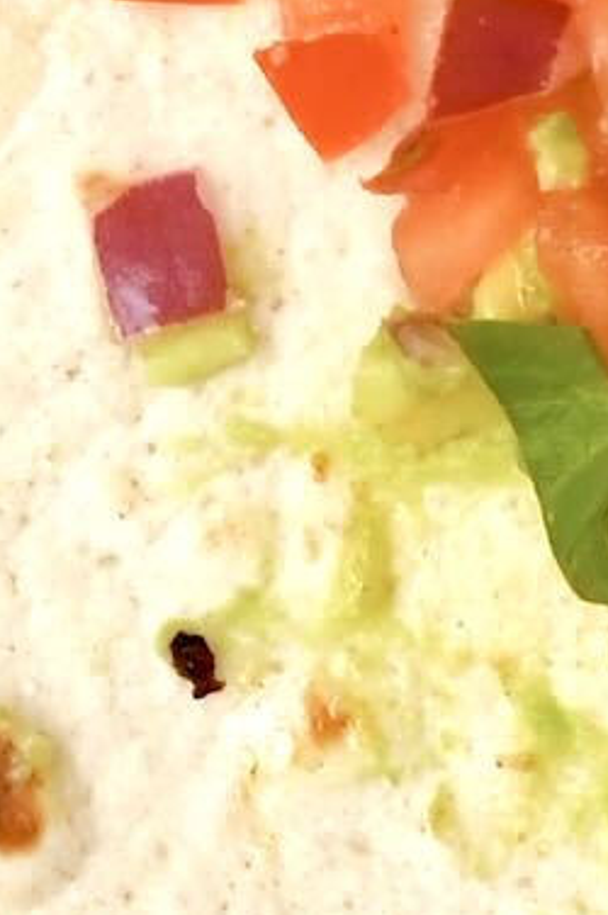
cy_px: -633
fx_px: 5837
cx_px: 751
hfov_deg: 5.9
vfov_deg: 8.7
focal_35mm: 230
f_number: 11
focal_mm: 48
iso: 200
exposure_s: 1/25
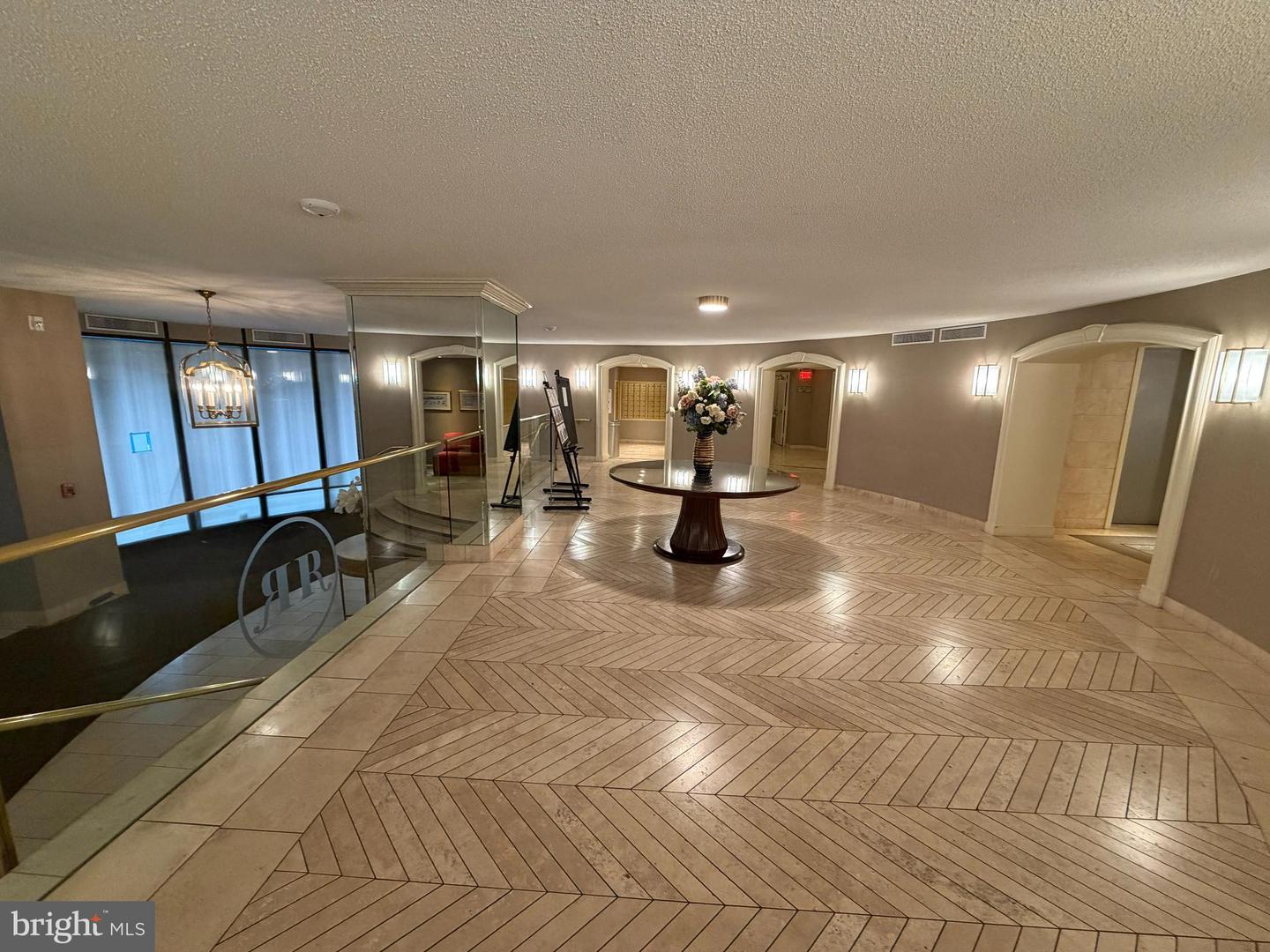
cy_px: 476
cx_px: 635
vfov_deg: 85.7
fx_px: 514
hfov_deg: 102.1
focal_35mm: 14
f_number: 2.2
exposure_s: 1/60
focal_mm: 2.22
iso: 320
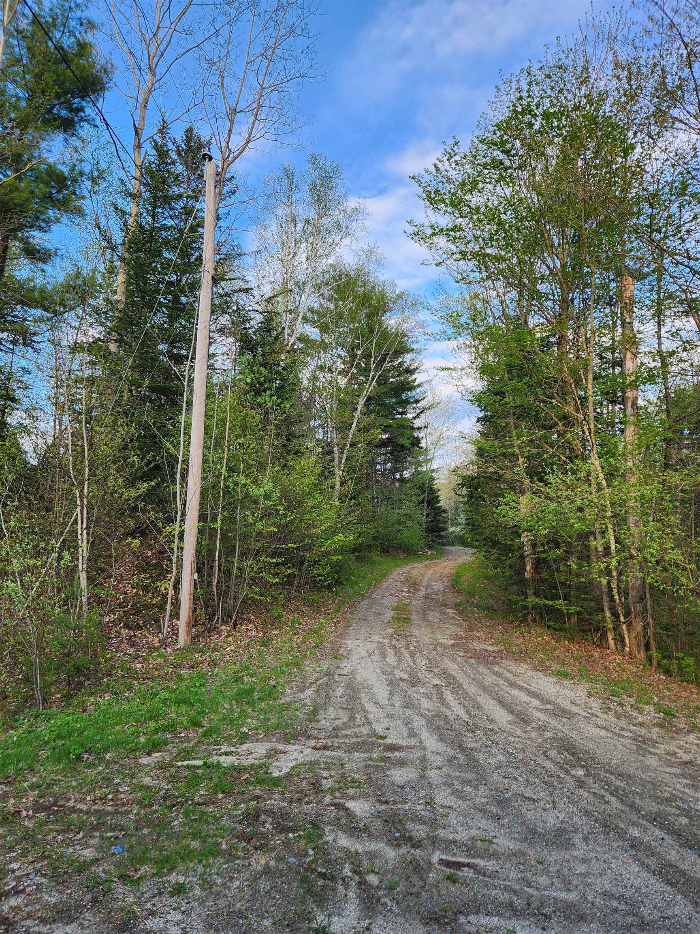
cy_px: 467
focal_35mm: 23
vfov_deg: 73.9
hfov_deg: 58.9
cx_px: 350
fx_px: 620
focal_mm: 5.4
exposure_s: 1/214
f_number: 1.8
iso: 20
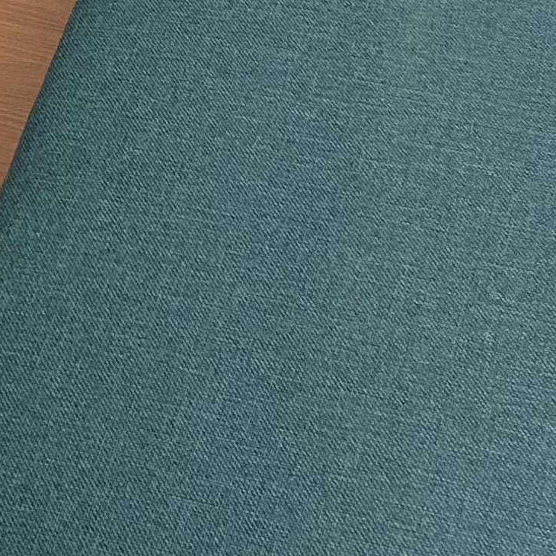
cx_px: 45
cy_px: -153
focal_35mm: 127
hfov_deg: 13.6
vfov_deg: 13.3
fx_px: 2308
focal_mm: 5.7
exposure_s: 1/50
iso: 250
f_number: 1.5
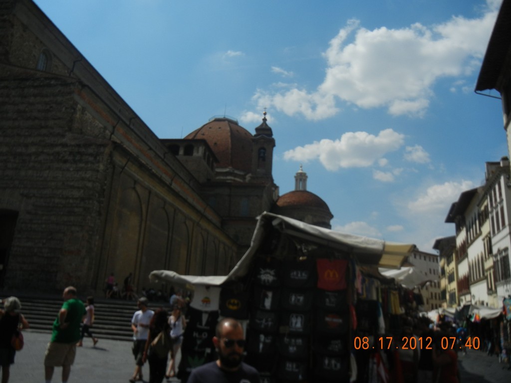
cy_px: 192
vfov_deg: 46.8
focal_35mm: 30
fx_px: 443
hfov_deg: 60.0
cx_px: 256
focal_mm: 5.4
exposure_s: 1/953
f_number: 7
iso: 160
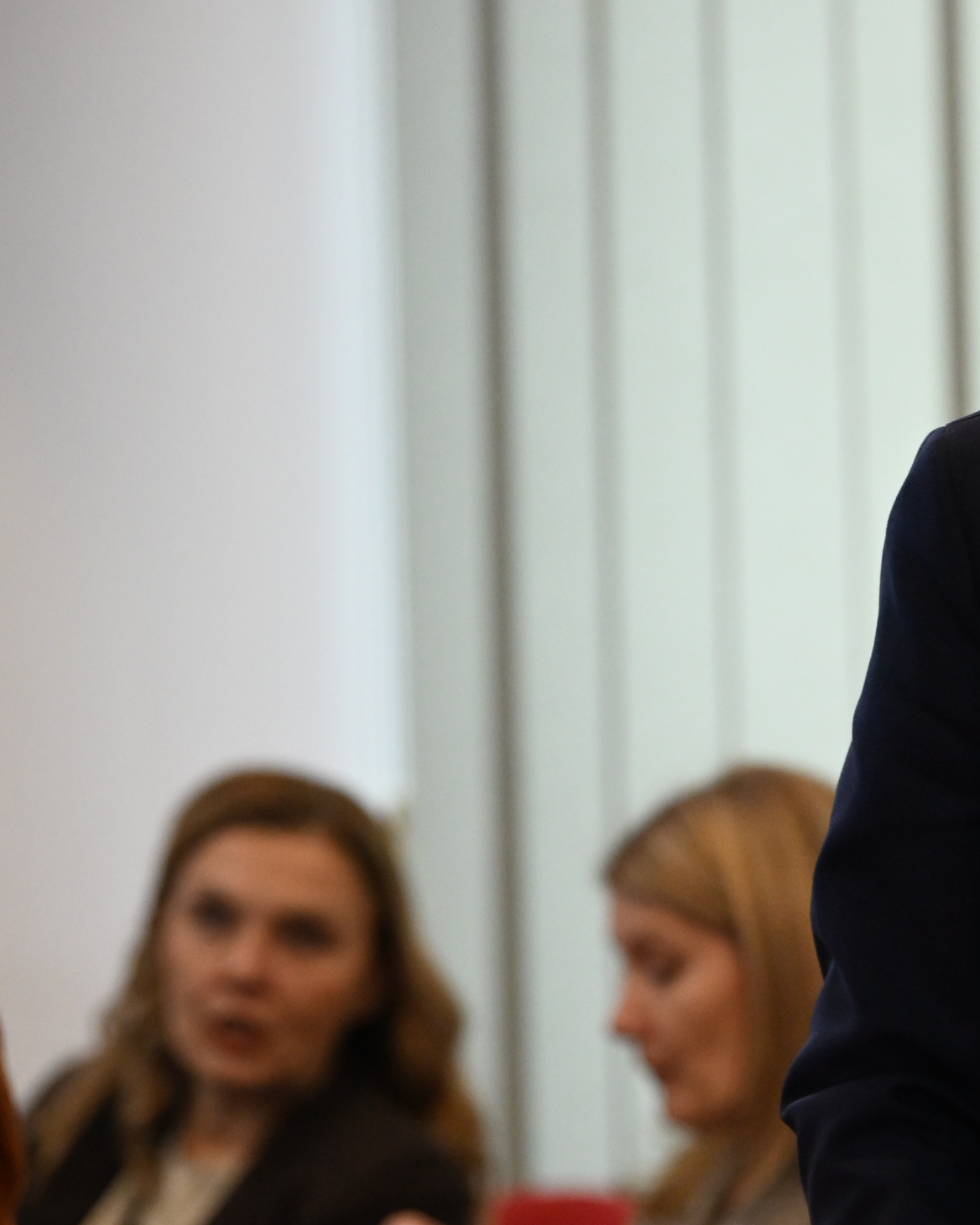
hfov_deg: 5.1
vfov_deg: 6.4
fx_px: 10949
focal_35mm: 302
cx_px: 1207
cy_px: 545
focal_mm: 145
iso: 3200
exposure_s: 1/250
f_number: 4
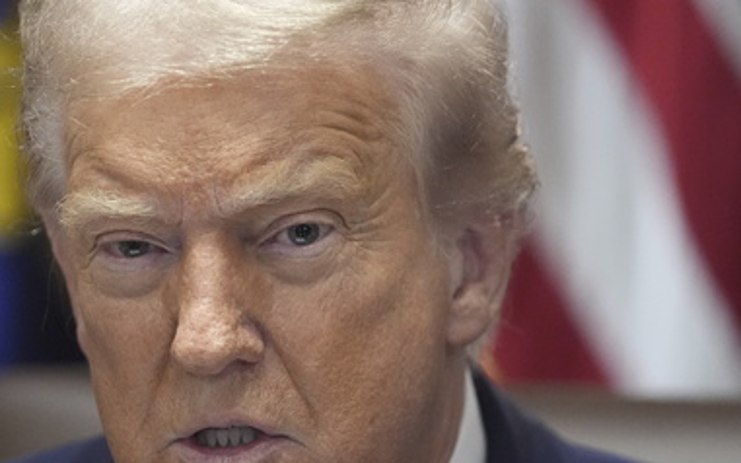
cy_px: 303
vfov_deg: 3.2
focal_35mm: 411
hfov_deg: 5.1
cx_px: 259
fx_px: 8299
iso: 6400
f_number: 2.8
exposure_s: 1/400
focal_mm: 200
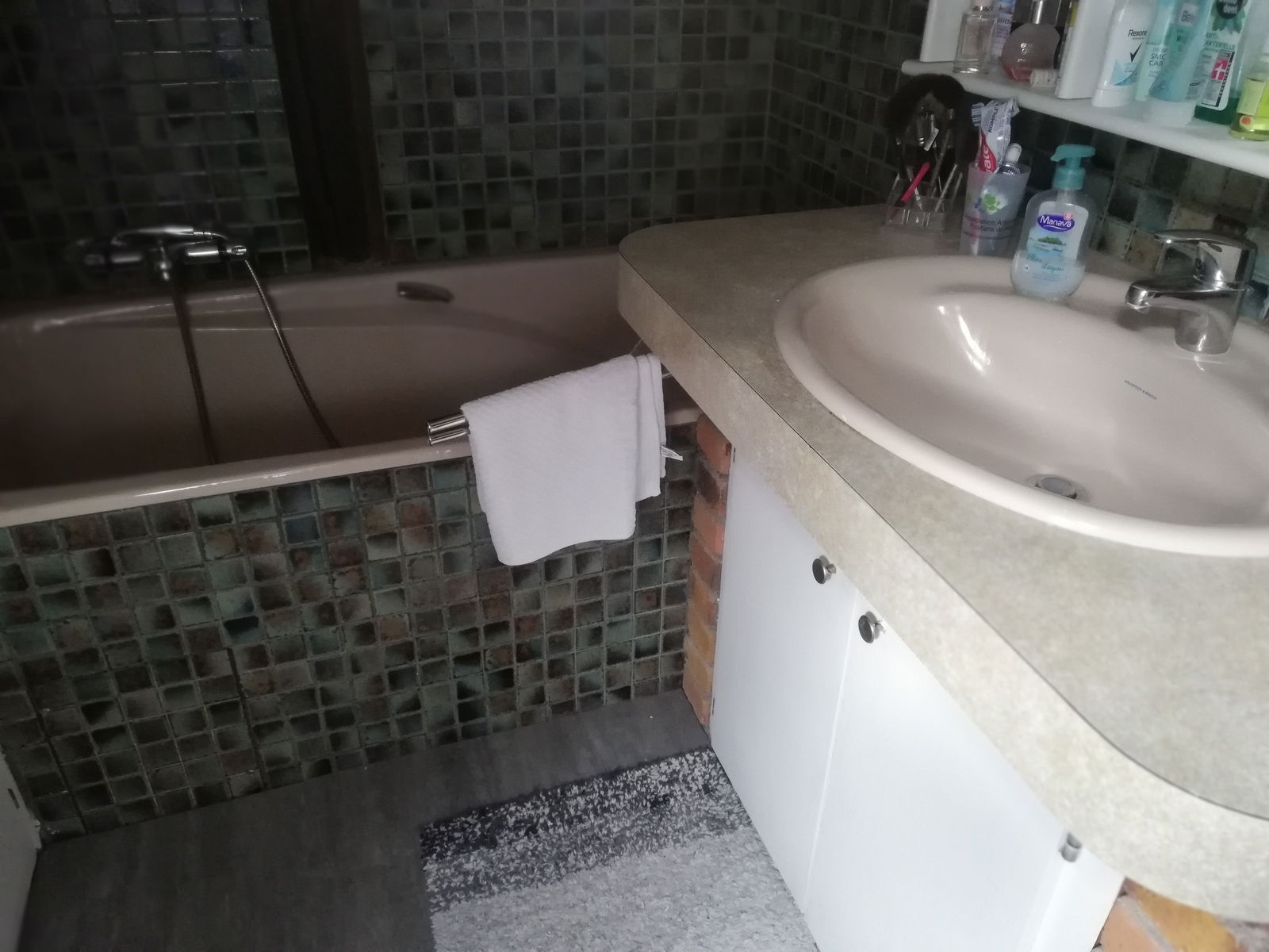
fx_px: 953
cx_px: 634
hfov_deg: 67.3
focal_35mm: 26
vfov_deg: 53.1
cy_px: 476
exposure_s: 1/20
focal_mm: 3.81
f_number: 4
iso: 500
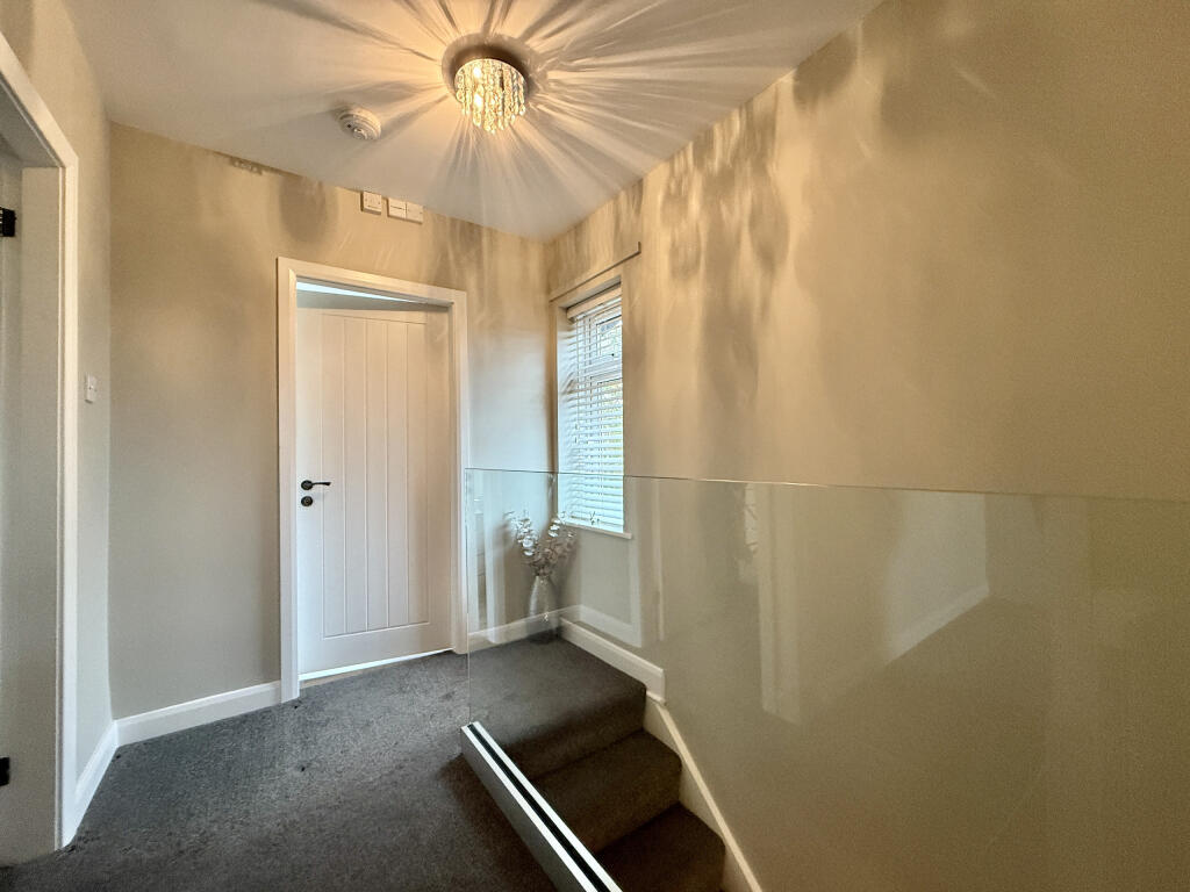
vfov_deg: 85.7
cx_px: 595
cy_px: 446
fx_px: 481
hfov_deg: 102.1
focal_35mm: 14
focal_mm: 2.22
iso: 500
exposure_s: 1/50
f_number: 2.2
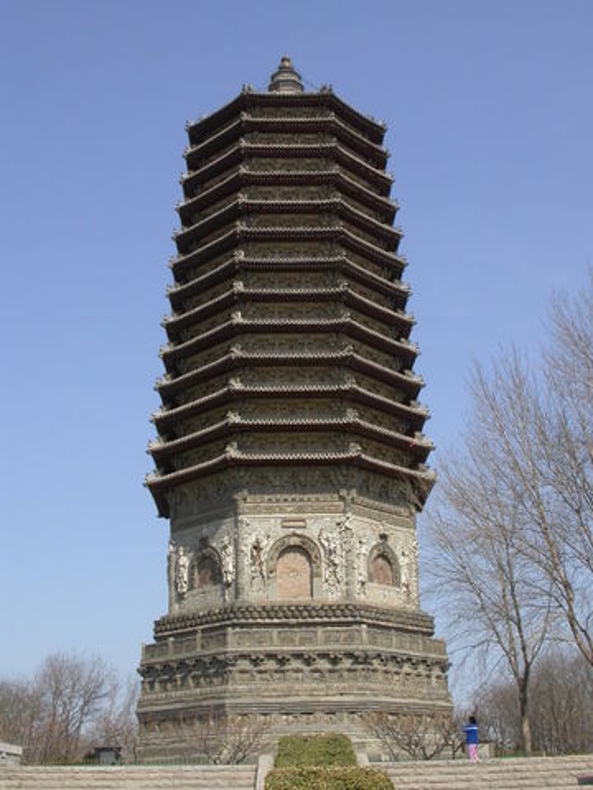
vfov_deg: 40.4
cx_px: 296
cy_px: 395
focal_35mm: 47
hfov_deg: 30.9
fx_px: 1074
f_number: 5.1
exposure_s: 1/722
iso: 100
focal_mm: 9.8
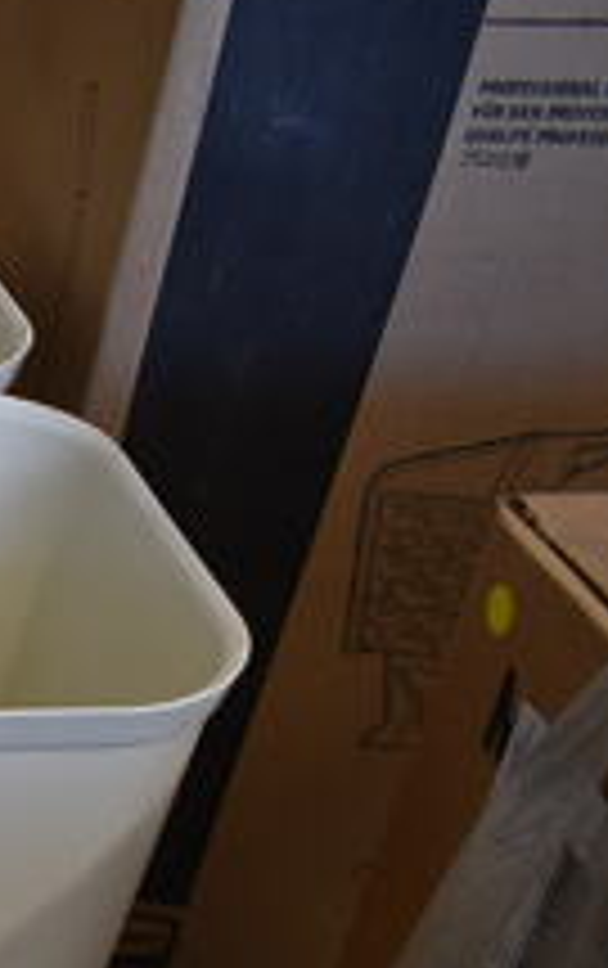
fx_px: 2061
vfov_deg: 25.5
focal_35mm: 78
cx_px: -689
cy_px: 887
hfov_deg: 13.7
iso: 400
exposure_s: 1/30
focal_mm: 18
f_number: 3.5
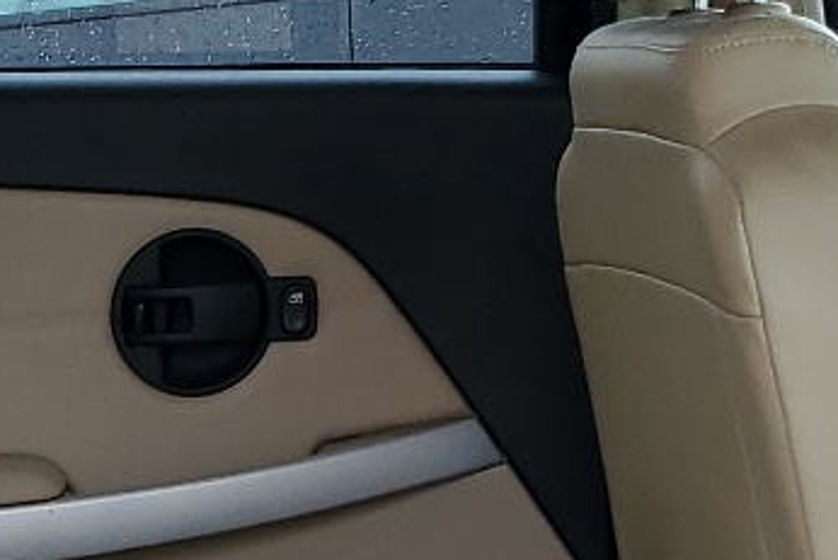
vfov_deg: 10.6
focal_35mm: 125
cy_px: 822
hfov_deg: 16.1
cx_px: 46
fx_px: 2911
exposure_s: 1/156
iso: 50
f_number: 1.5
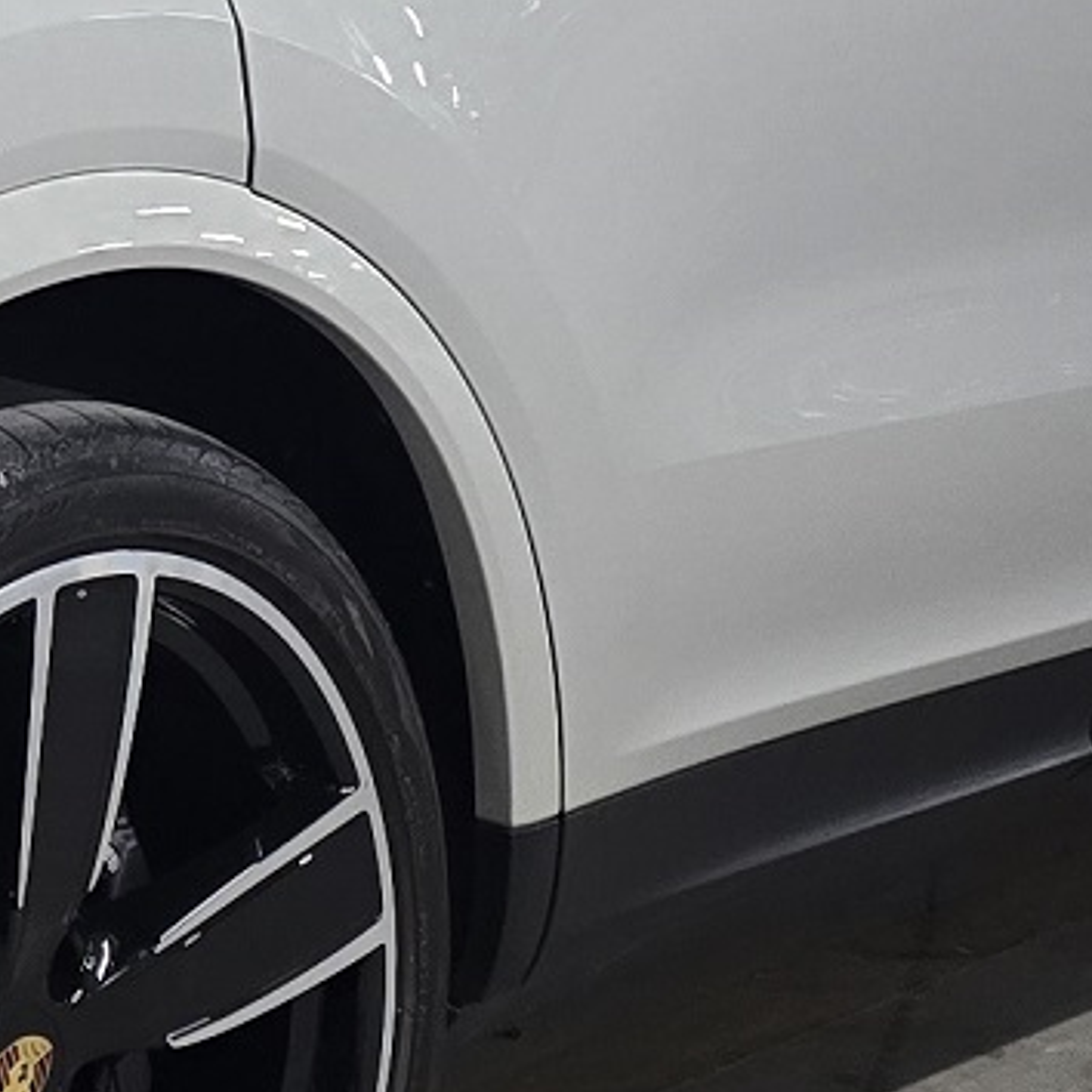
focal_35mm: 138
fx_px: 4925
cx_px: -478
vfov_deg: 12.4
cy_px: -222
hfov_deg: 12.1
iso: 640
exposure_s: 1/60
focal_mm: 6.3
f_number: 1.7
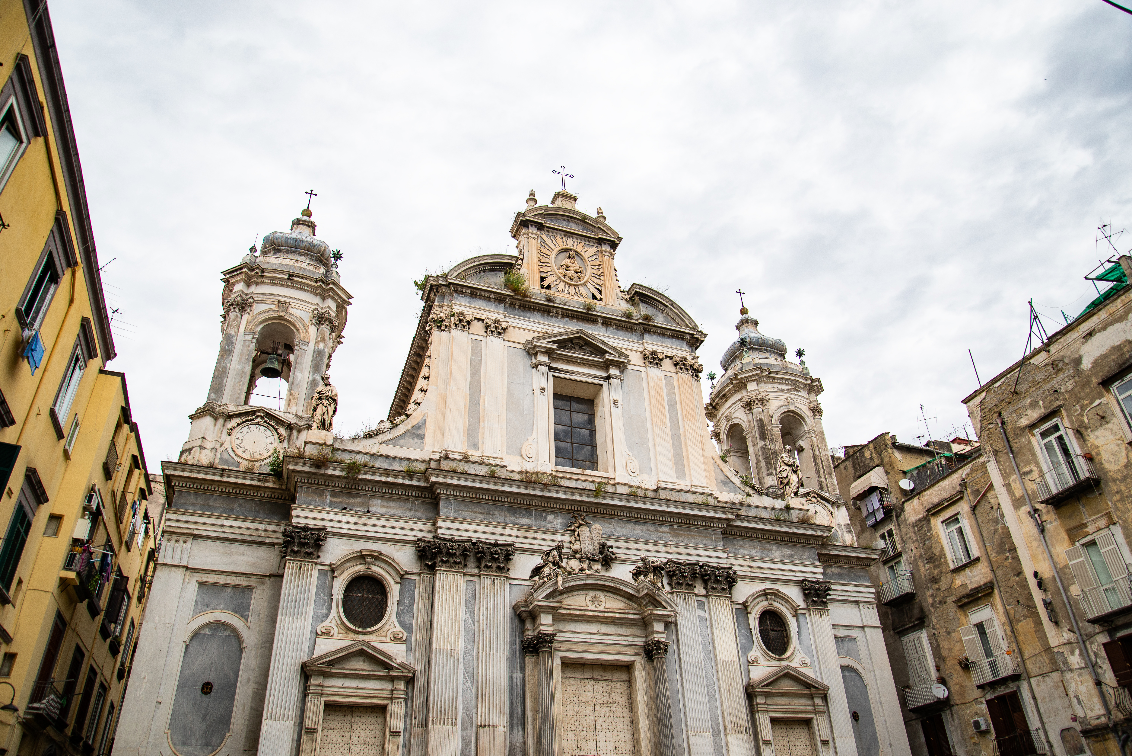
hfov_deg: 73.7
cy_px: 378
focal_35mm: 24
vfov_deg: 53.2
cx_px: 566
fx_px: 755
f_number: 6.3
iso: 200
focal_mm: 24
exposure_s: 1/800
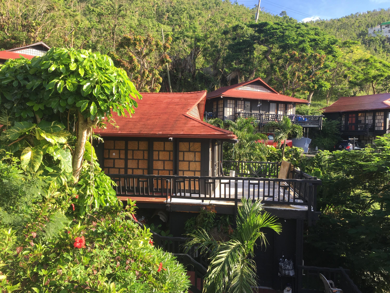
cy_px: 146
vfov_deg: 48.2
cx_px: 195
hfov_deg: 61.7
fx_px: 327
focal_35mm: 29
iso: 25
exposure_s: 1/407
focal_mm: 4.15
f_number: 2.2
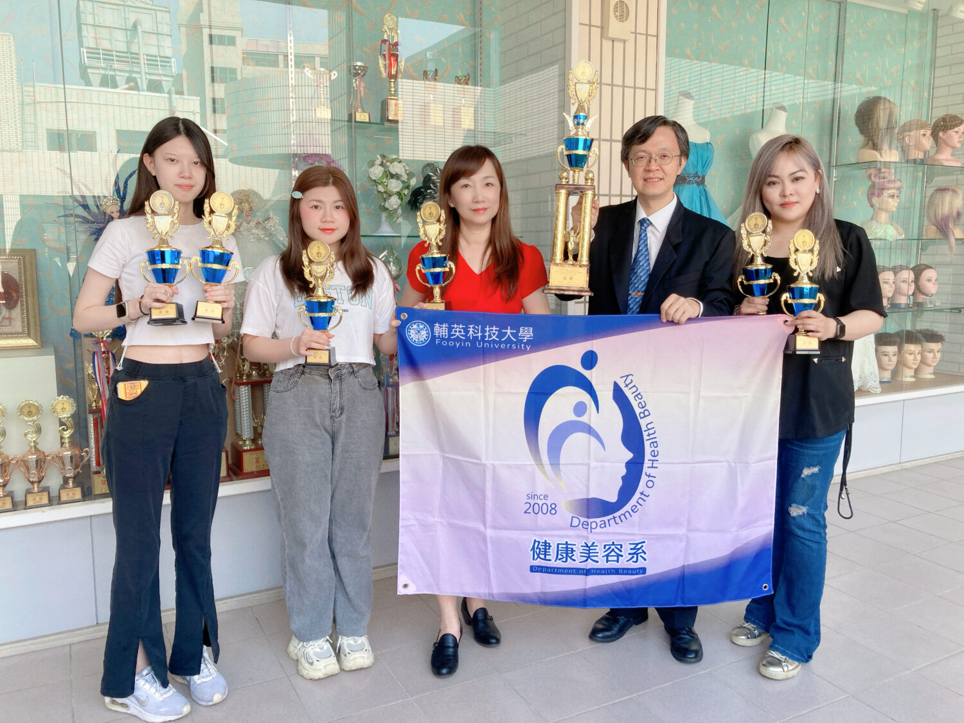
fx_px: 780
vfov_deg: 49.7
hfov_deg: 63.4
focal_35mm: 28
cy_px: 362
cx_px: 482
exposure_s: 1/124
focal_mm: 3.99
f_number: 1.8
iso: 20
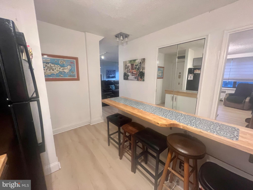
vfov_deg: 89.9
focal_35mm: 13
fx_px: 95
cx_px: 126
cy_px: 95
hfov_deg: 106.2
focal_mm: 1.57
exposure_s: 1/60
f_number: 1.8
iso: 400
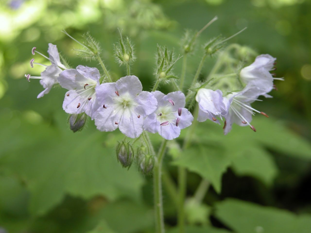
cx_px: 156
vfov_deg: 12.8
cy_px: 116
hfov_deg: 17.0
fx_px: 1042
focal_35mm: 116
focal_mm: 29.5
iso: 100
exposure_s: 1/55.1
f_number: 3.7
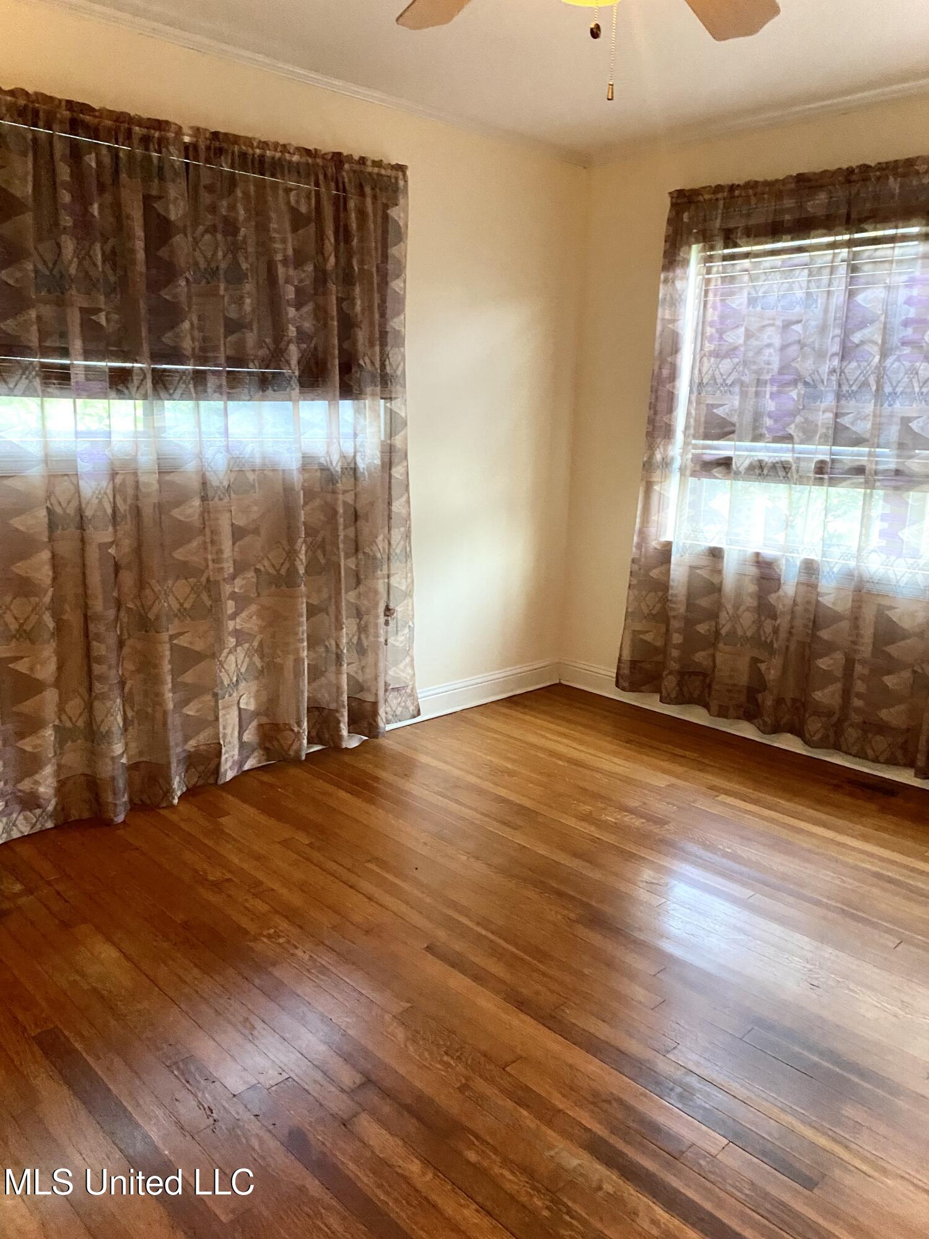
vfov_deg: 67.3
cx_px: 464
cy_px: 620
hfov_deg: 53.1
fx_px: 930
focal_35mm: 26
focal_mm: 4.25
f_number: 1.8
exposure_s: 1/30
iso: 500
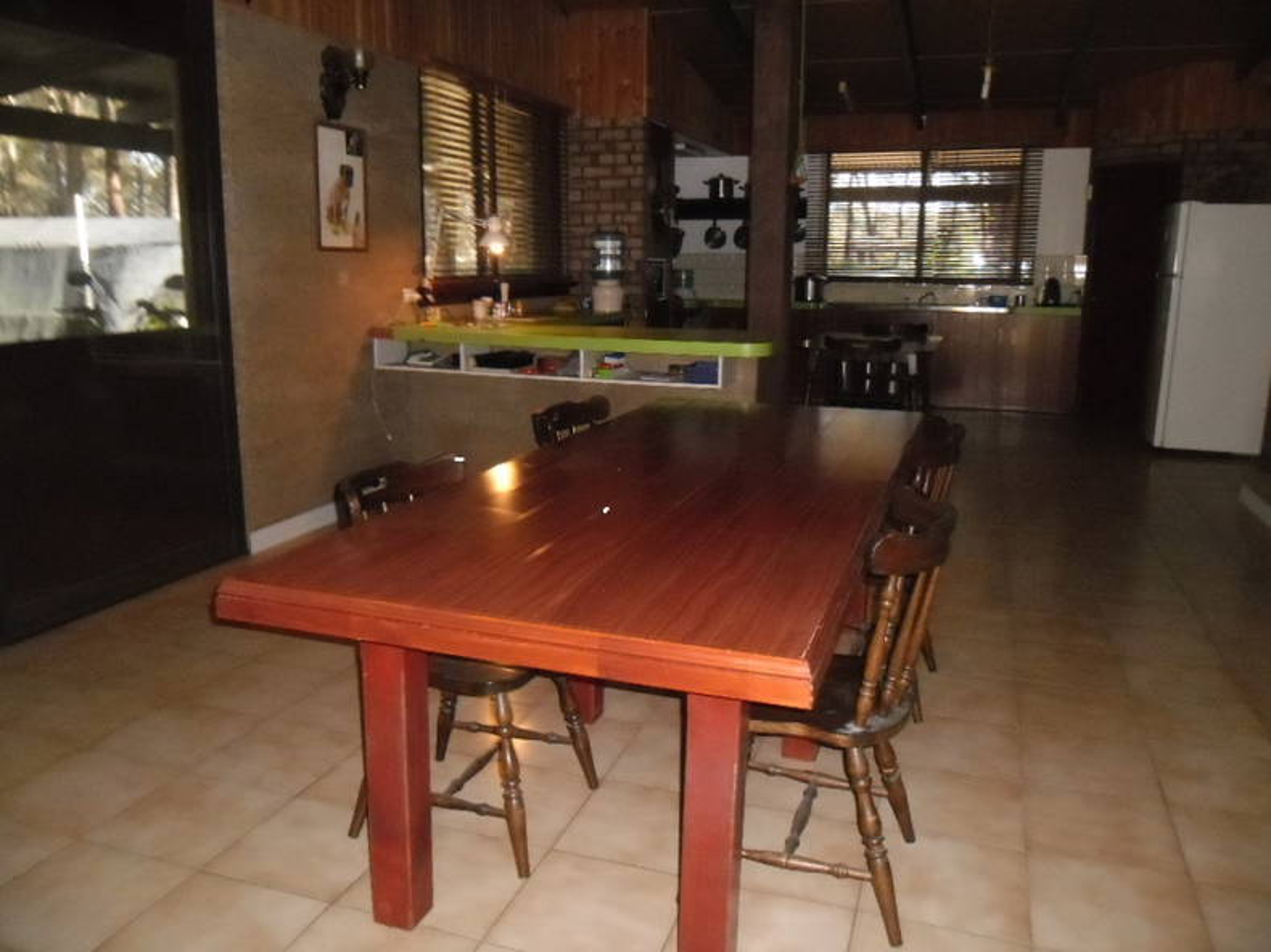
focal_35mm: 27
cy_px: 476
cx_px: 636
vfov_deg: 51.3
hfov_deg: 65.3
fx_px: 991
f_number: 3.5
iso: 400
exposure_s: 1/45
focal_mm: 4.9
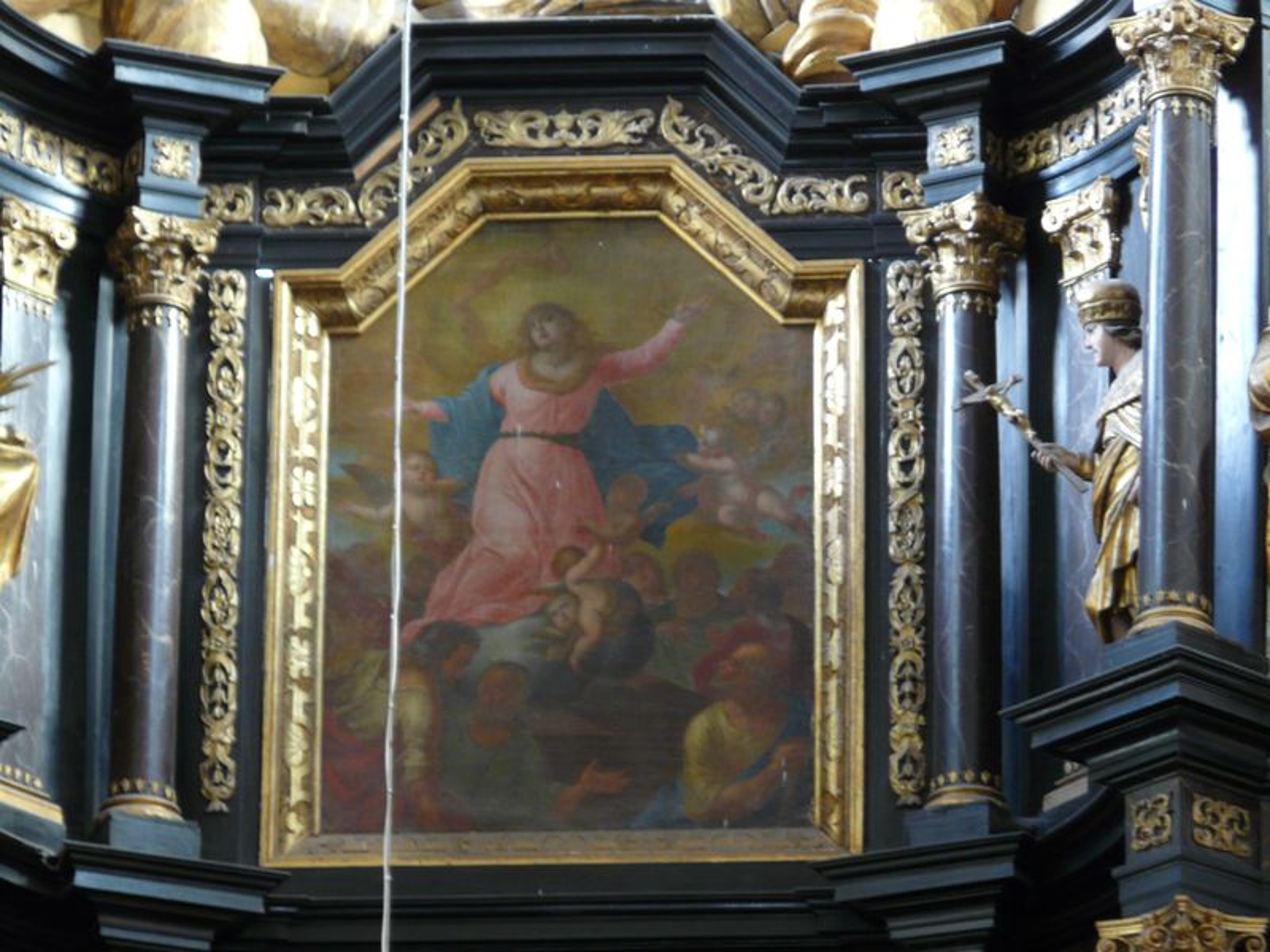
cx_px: 635
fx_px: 9429
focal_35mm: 257
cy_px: 476
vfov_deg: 5.8
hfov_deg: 7.7
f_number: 3.6
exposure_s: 1/4
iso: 200
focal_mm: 42.2
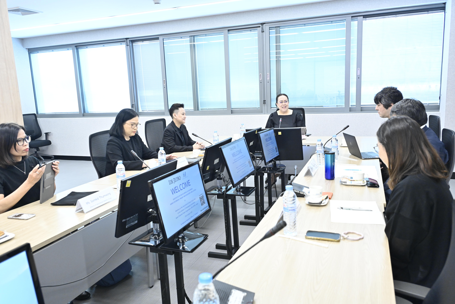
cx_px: 228
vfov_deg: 45.7
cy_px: 152
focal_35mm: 28
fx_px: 360
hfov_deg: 64.6
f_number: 4.5
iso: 3200
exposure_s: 1/160
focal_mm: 28.5
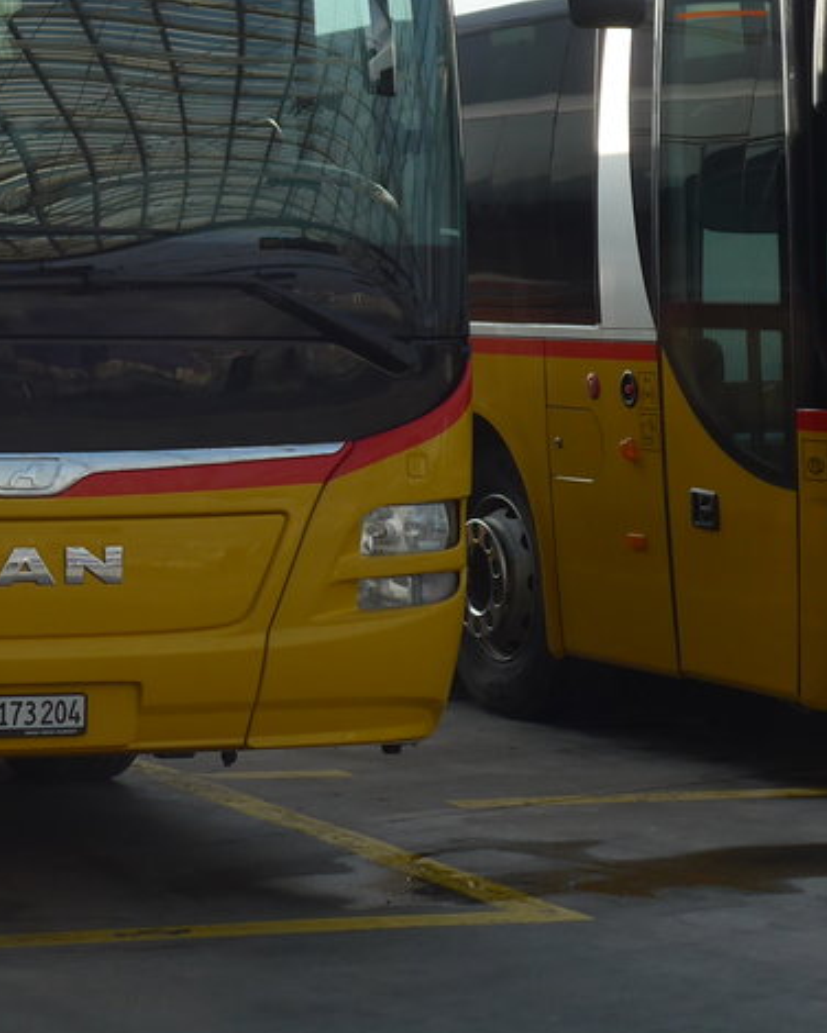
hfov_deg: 12.5
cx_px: 18
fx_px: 3733
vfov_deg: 15.6
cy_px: 121
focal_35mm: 122
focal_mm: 10.1
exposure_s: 1/400
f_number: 3.2
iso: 80
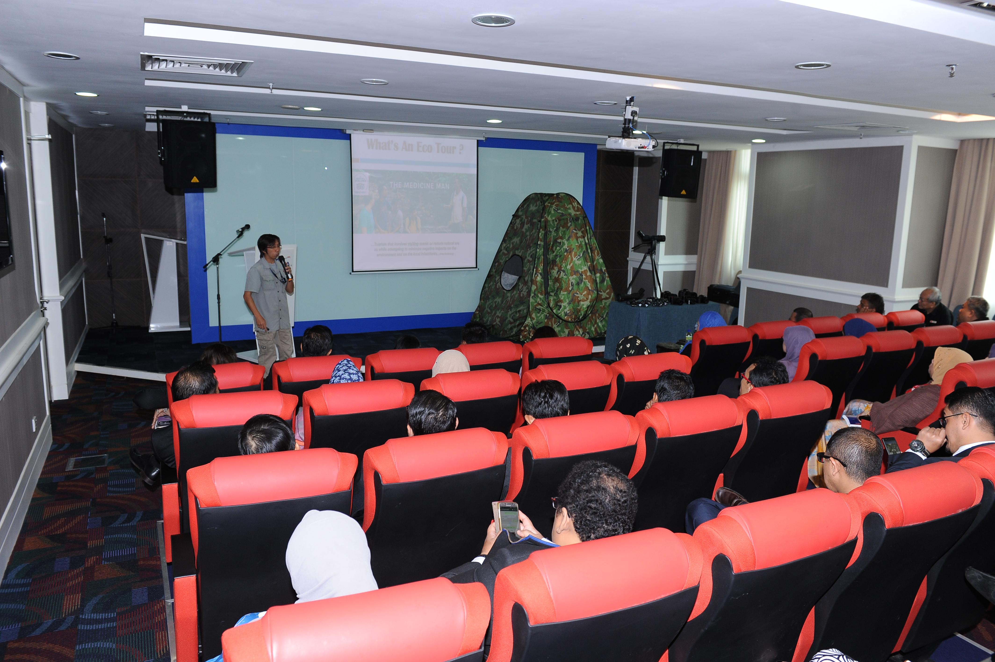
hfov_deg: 67.4
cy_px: 331
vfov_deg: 47.9
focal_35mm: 27
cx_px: 498
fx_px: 746
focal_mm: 27
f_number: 4.5
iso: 800
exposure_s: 1/125
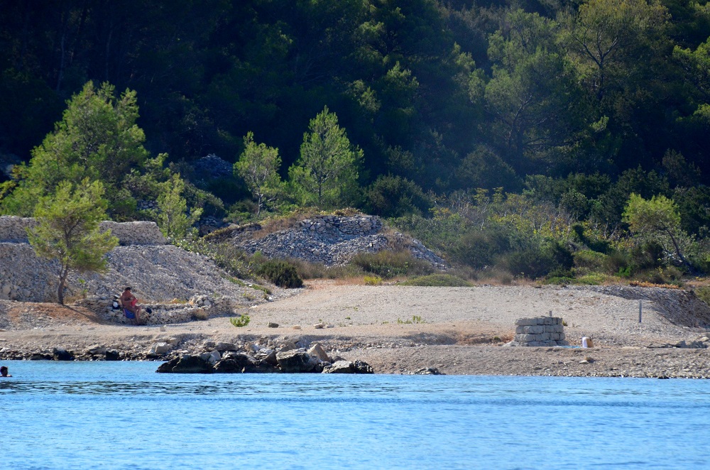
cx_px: 355
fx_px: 8855
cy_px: 235
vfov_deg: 3.0
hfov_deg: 4.6
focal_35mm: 450
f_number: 5.6
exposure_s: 1/8000
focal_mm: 300
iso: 1800
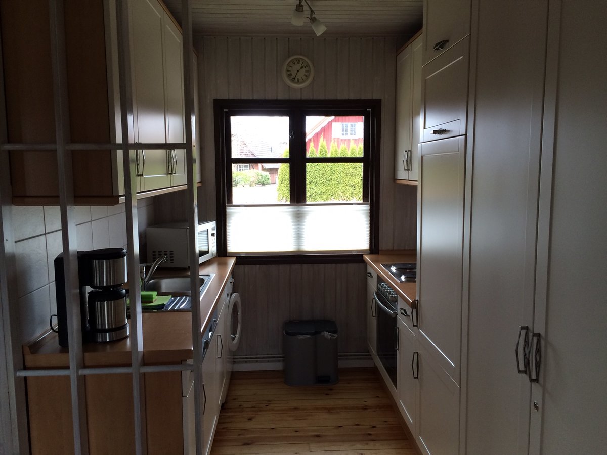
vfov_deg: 48.2
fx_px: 509
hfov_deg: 61.7
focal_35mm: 29
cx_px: 304
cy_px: 228
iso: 50
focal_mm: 4.15
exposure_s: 1/33
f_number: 2.2
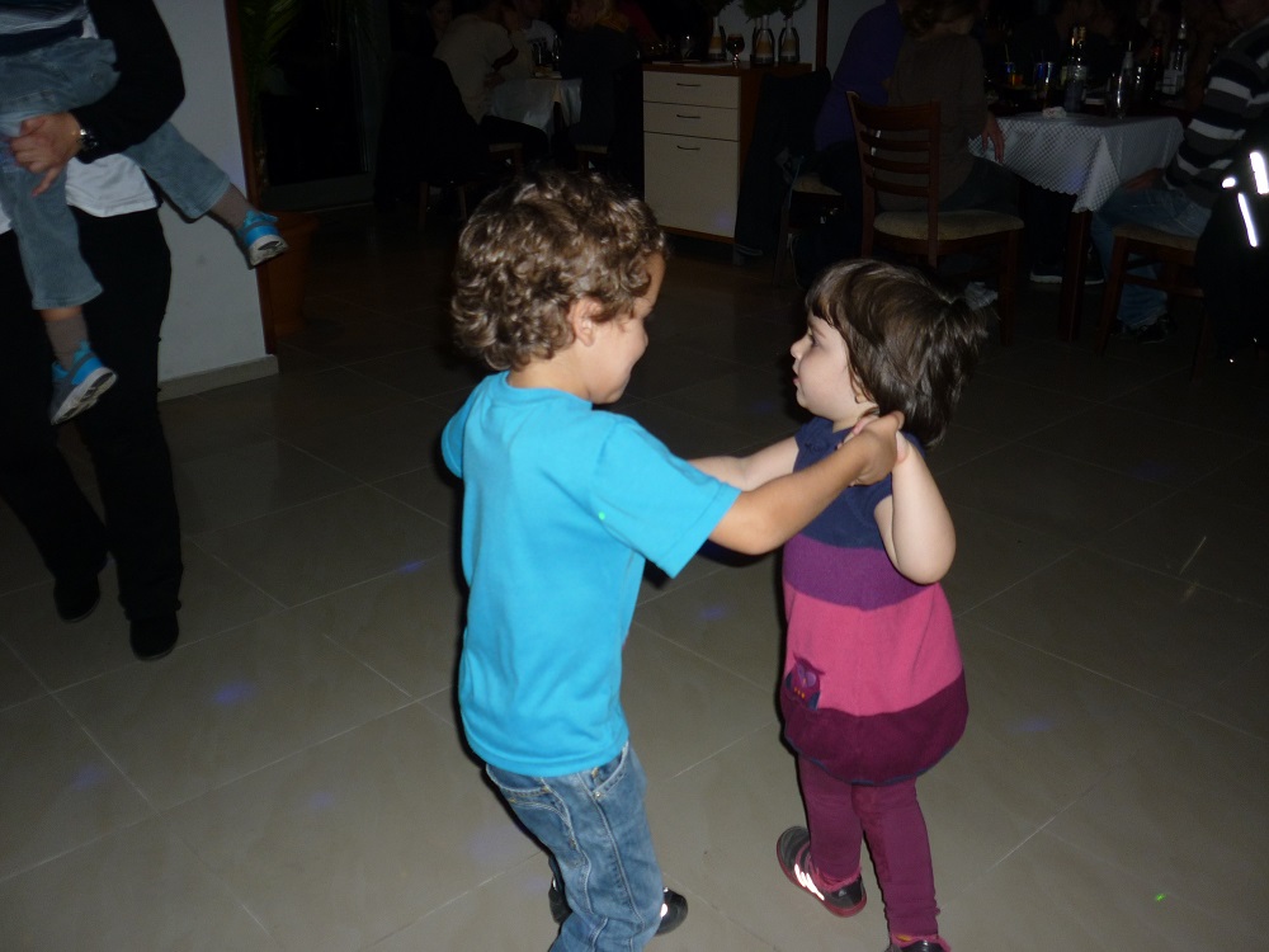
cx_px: 634
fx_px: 1210
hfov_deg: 55.4
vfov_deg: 42.9
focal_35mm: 33
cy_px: 476
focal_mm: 5.5
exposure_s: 1/125
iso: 100
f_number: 2.8
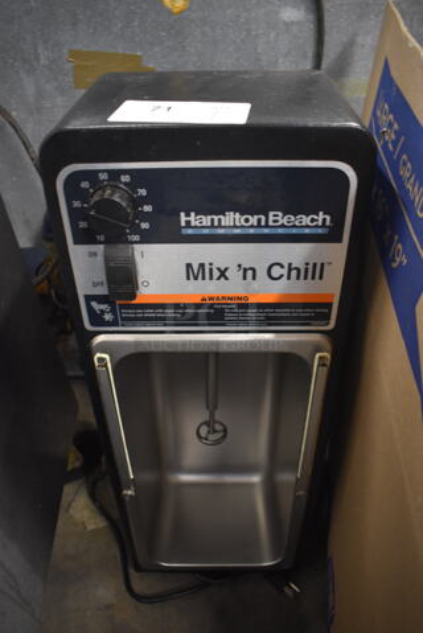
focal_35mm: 27
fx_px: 475
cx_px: 212
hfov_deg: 48.0
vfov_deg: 67.4
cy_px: 316
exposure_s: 1/30
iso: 1800
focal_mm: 18
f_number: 3.5
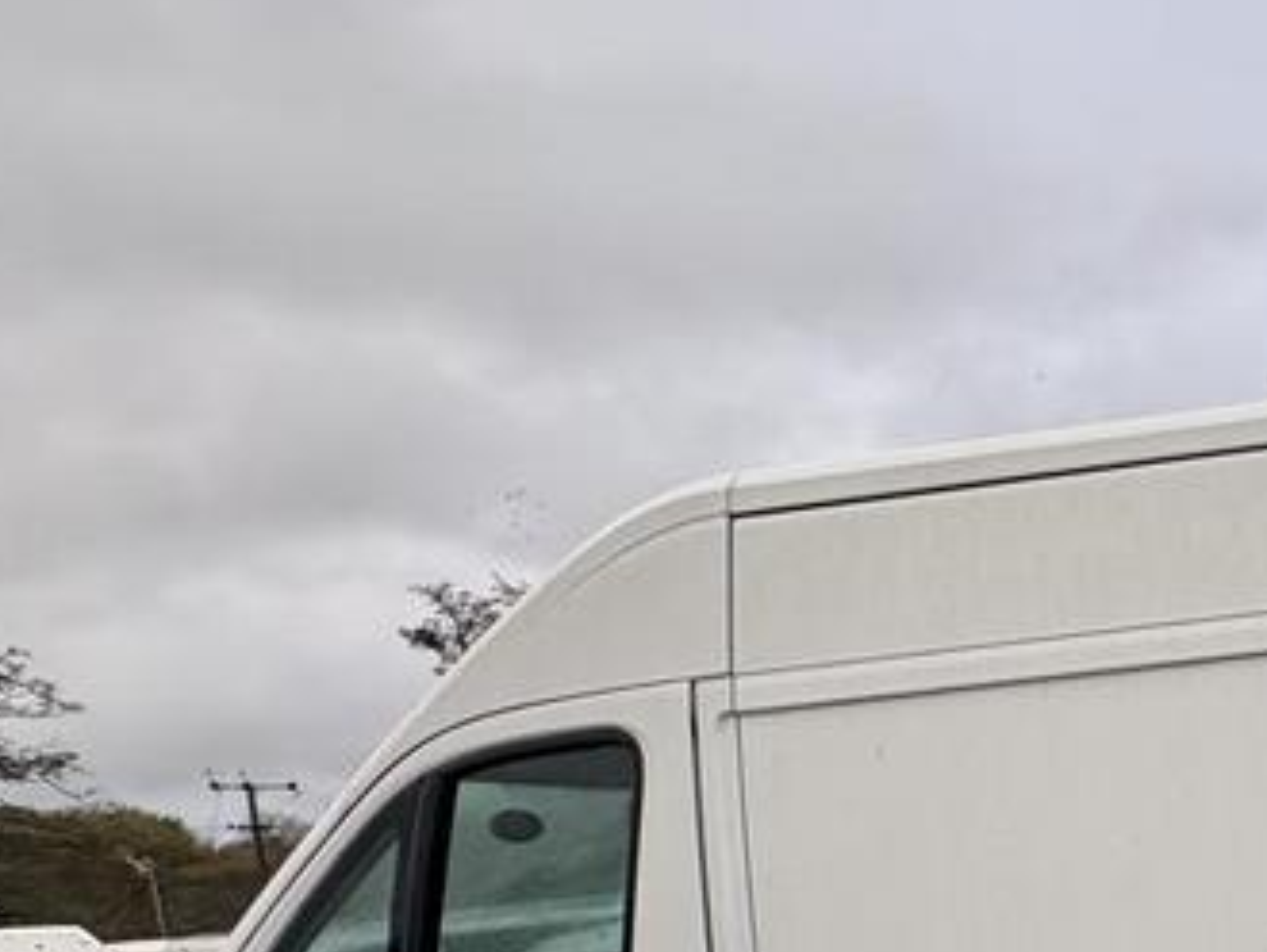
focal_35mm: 38
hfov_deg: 36.2
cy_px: 1013
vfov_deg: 33.5
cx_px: 1570
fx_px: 1392
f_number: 2.2
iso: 40
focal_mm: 2.22
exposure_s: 1/233
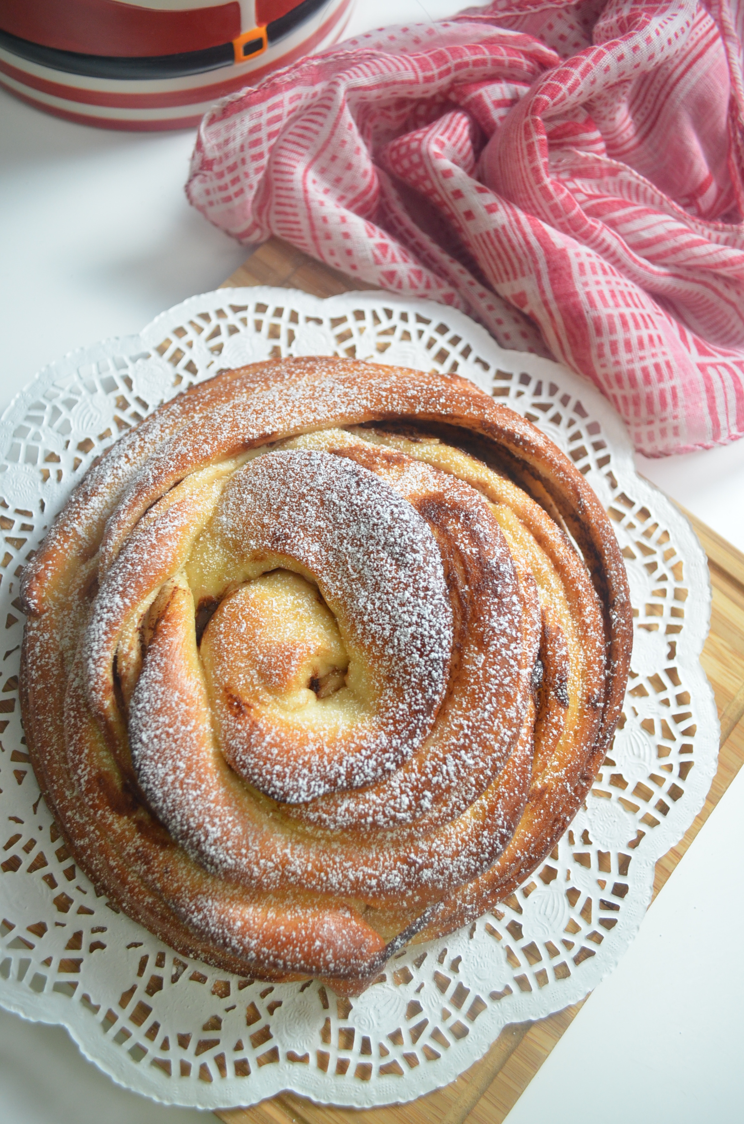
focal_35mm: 30
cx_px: 372
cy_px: 562
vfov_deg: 62.0
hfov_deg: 43.4
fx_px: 934
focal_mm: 20
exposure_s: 1/60
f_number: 4.5
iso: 800
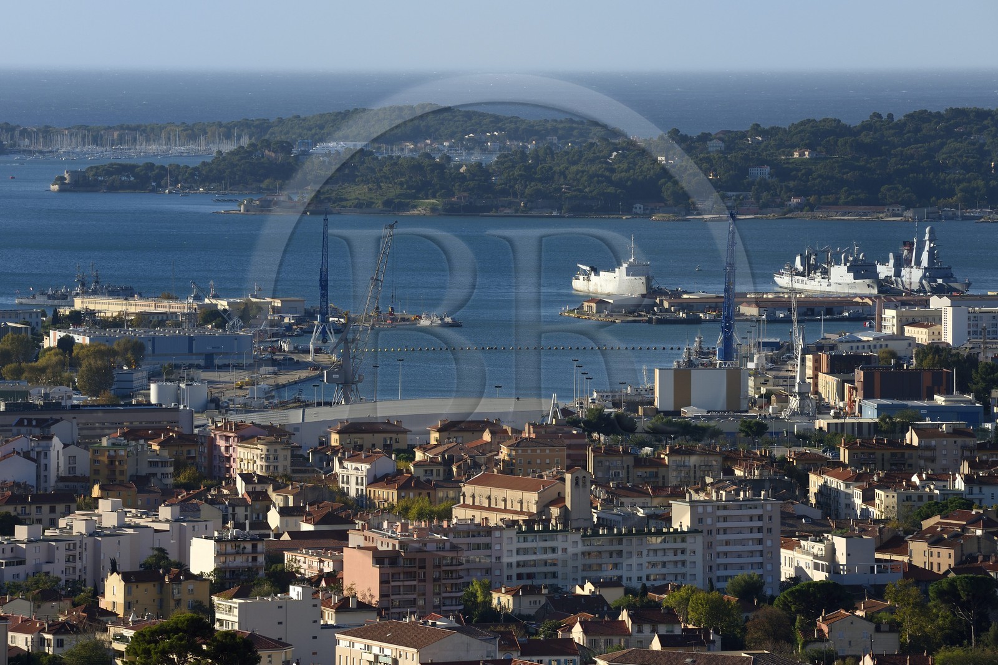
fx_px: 5543
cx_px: 499
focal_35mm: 200
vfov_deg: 6.9
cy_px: 332
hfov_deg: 10.3
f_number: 11
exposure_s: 1/320
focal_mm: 200
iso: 200
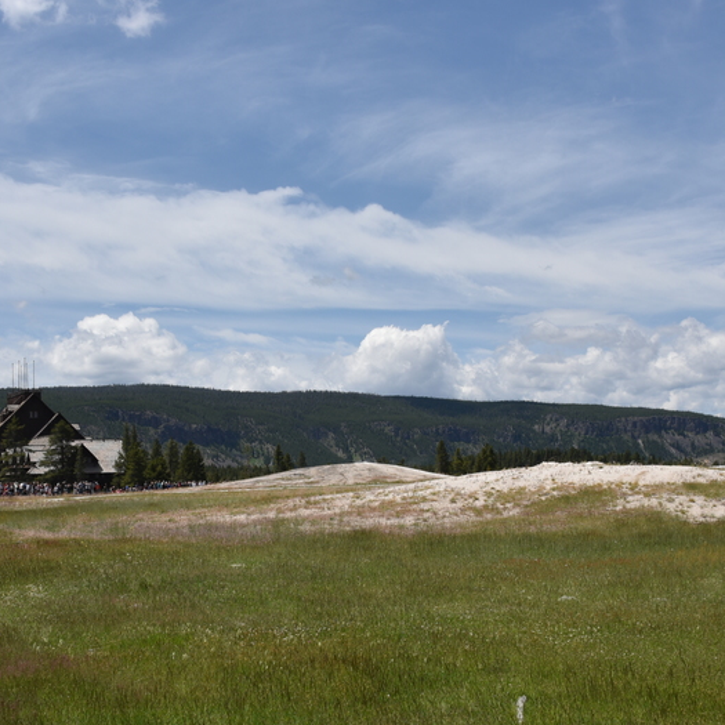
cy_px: 428
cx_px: 336
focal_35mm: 58
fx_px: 1374
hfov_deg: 29.5
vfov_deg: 29.5
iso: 100
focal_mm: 28
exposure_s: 1/400
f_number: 10
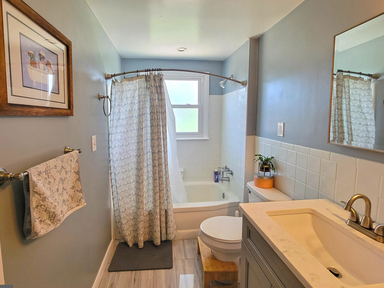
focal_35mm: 15
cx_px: 181
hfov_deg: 98.1
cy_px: 136
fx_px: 166
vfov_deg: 81.7
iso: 125
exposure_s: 1/60
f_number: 2.2
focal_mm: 2.2
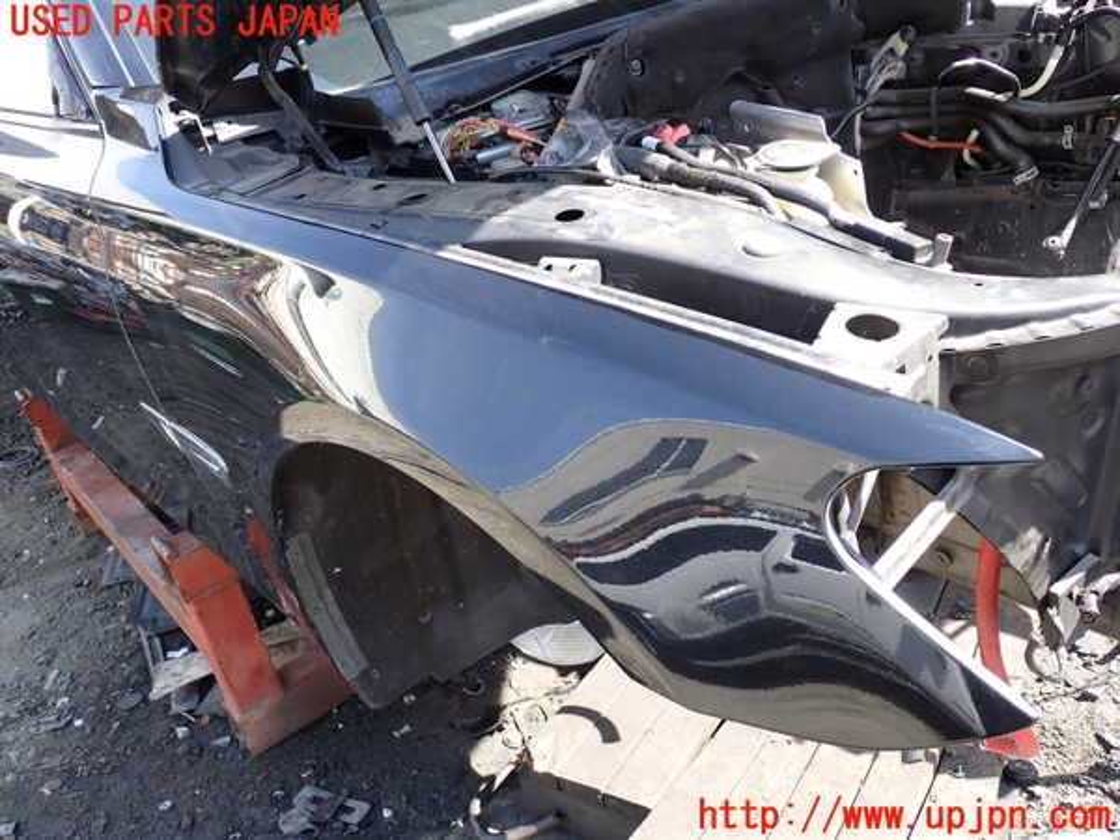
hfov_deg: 60.0
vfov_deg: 46.8
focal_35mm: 30
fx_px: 971
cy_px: 420
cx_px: 560
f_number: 3.2
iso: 100
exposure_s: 1/125
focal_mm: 5.4
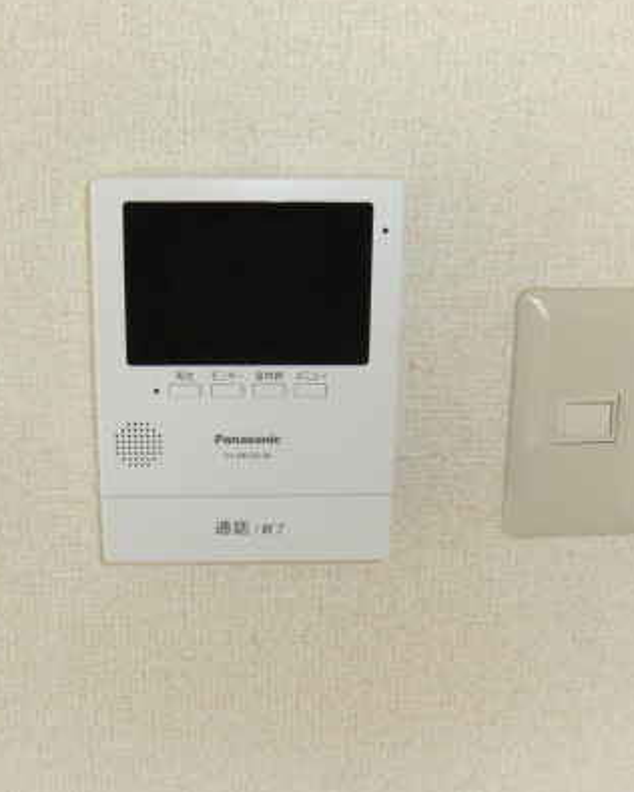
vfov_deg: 47.8
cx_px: 261
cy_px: 341
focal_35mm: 38
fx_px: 891
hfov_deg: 39.0
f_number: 3.2
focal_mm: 4.3
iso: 200
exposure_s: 1/60
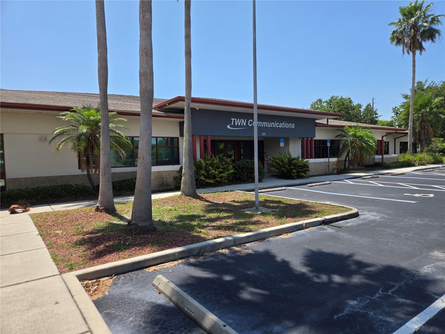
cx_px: 222
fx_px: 296
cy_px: 167
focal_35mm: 23
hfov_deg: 73.9
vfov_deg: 58.9
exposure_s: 1/1501
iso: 25
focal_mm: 5.4
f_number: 1.8
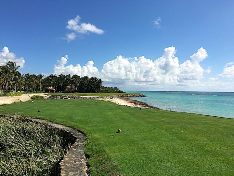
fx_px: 196
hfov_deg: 61.7
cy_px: 88
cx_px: 117
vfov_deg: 48.2
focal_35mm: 29
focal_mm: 4.15
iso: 25
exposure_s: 1/2849
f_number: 2.2
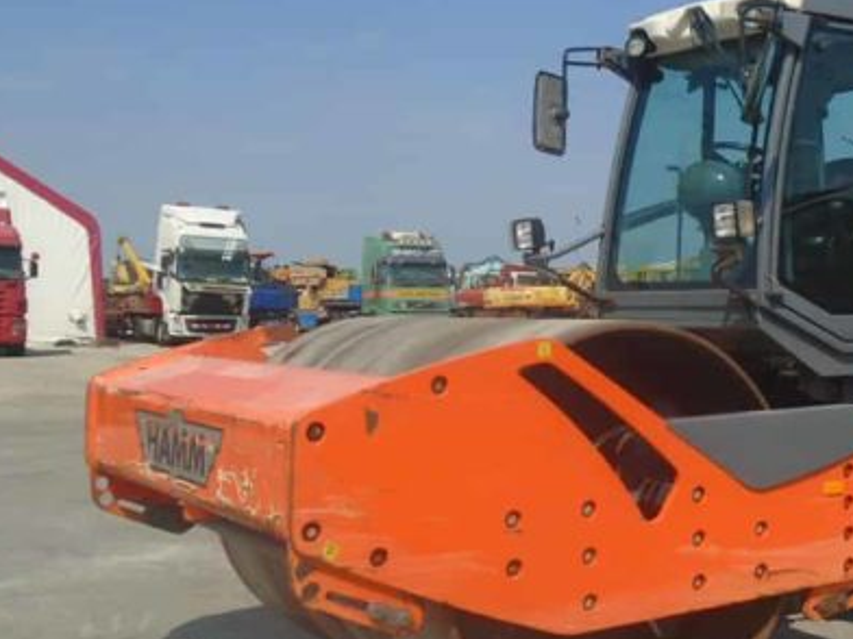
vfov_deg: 27.5
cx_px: 675
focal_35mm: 53
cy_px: 367
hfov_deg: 35.1
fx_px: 1306
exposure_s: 1/250
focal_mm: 4.6
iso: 100
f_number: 8
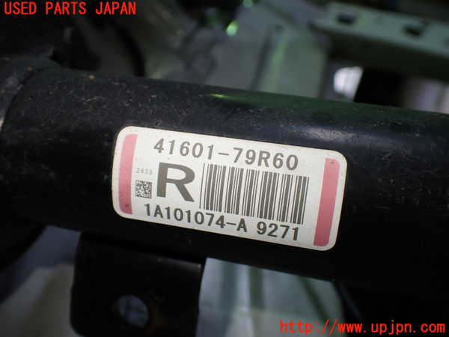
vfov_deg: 46.8
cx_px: 224
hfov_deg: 60.0
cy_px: 168
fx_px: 389
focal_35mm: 30
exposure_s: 1/125
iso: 200
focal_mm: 5.4
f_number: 2.3
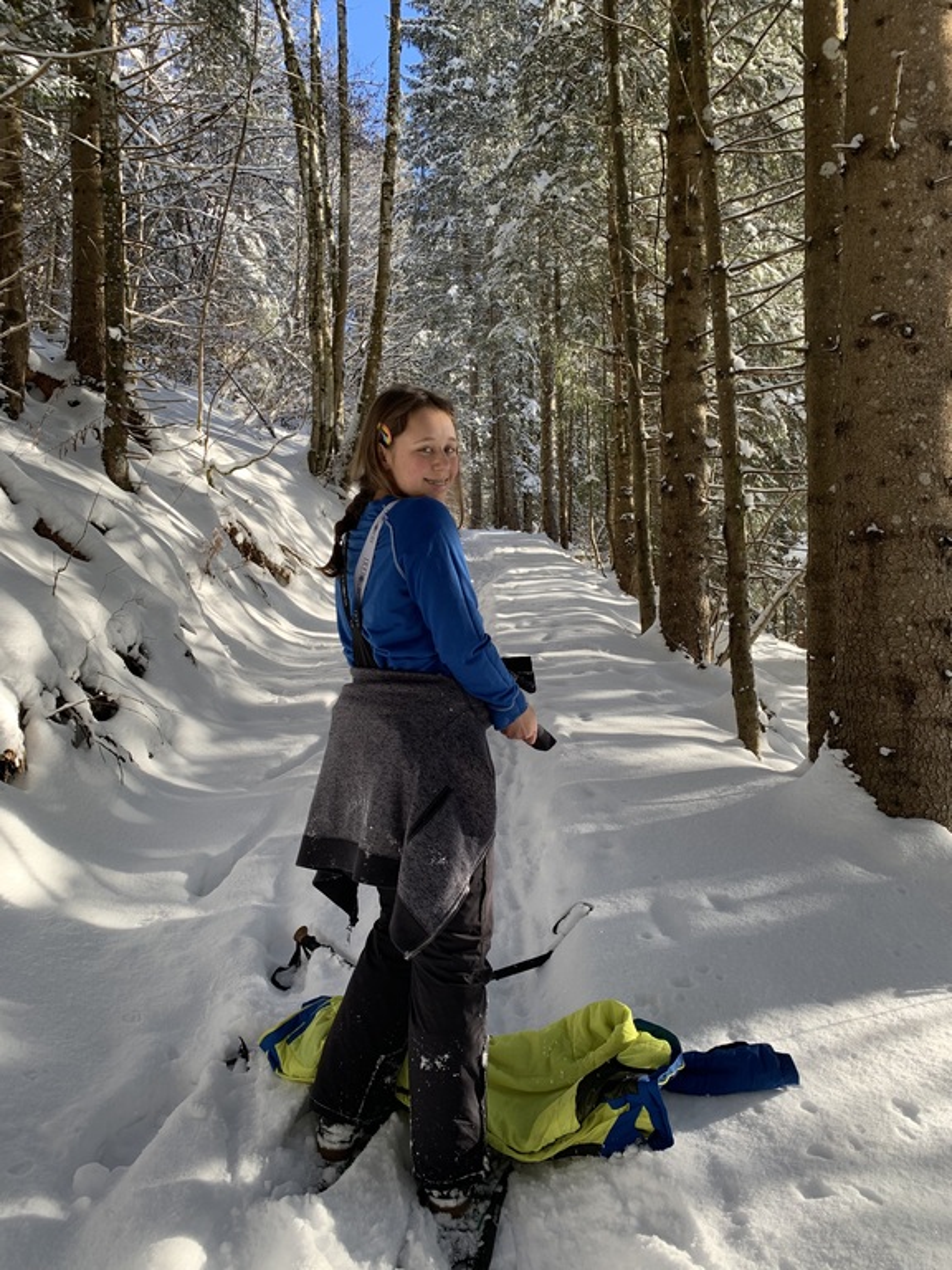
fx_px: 953
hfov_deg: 53.1
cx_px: 476
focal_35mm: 26
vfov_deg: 67.3
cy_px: 635
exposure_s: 1/365
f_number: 1.8
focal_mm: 4.25
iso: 25
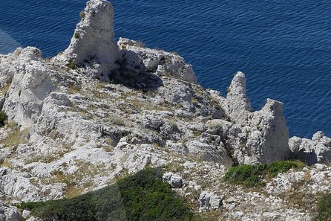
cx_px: -174
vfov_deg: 5.4
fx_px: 2307
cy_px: 284
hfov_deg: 8.0
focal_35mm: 251
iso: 200
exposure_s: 1/400
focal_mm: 70
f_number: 13
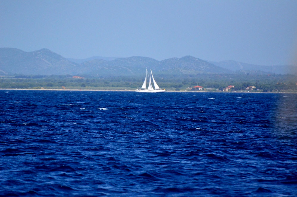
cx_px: 148
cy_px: 98
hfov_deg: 4.6
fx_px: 3704
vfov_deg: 3.0
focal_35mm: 450
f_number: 5.6
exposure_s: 1/8000
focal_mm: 300
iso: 1800
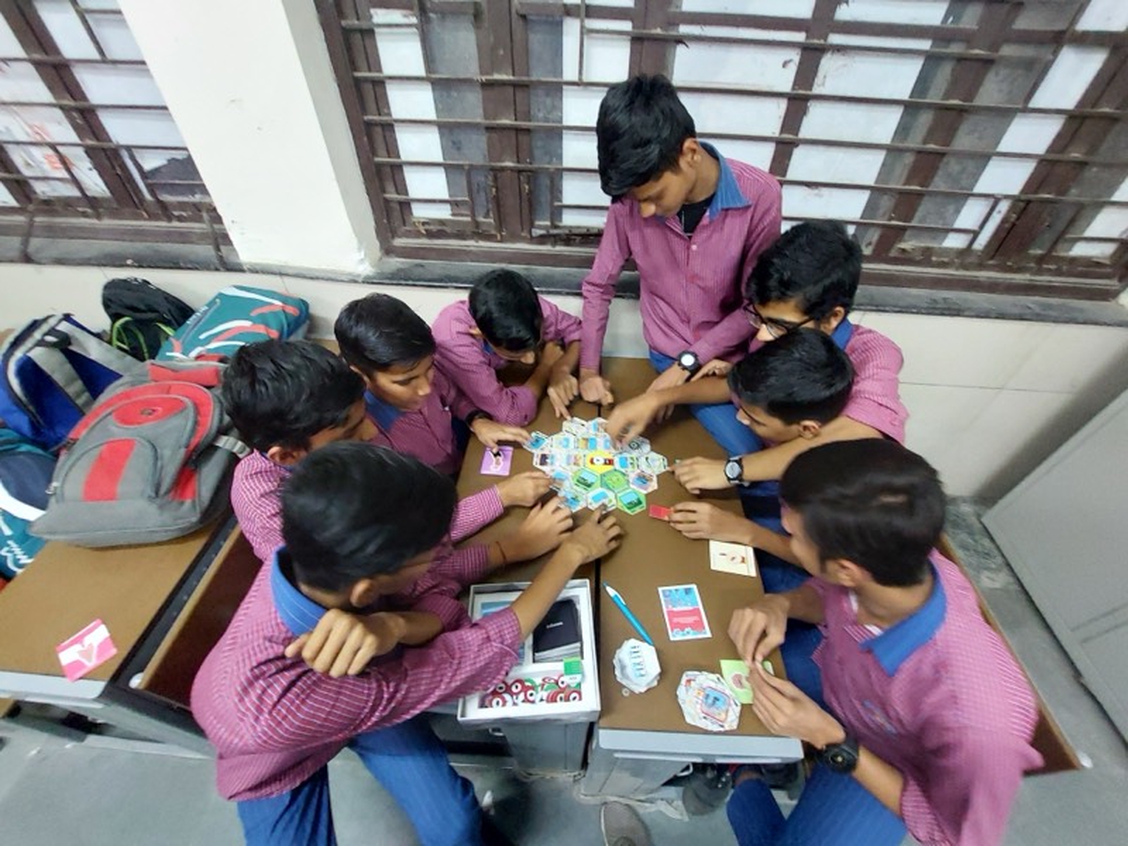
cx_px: 564
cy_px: 423
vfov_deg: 89.9
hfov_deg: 106.2
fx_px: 424
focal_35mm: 13
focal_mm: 1.74
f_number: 2.2
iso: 400
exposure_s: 1/25
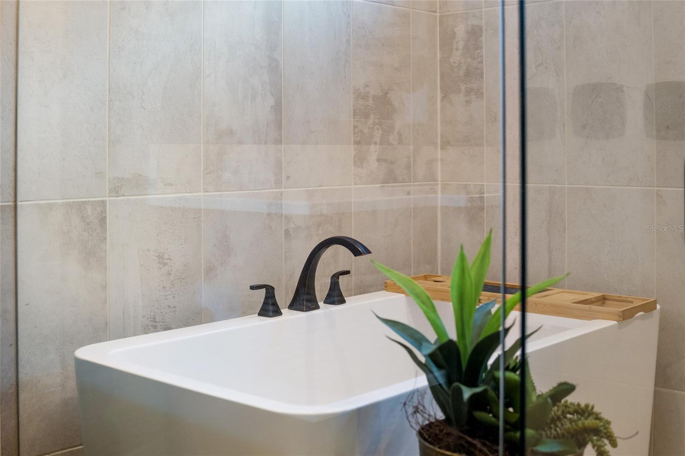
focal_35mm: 46
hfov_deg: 42.8
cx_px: 342
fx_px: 875
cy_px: 228
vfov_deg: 29.2
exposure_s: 1/125
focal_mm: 46
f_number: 4
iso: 1250
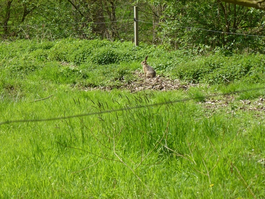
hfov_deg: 10.9
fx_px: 1393
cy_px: 100
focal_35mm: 182
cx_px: 132
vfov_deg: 8.2
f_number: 5.4
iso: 100
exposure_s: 1/250
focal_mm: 32.6
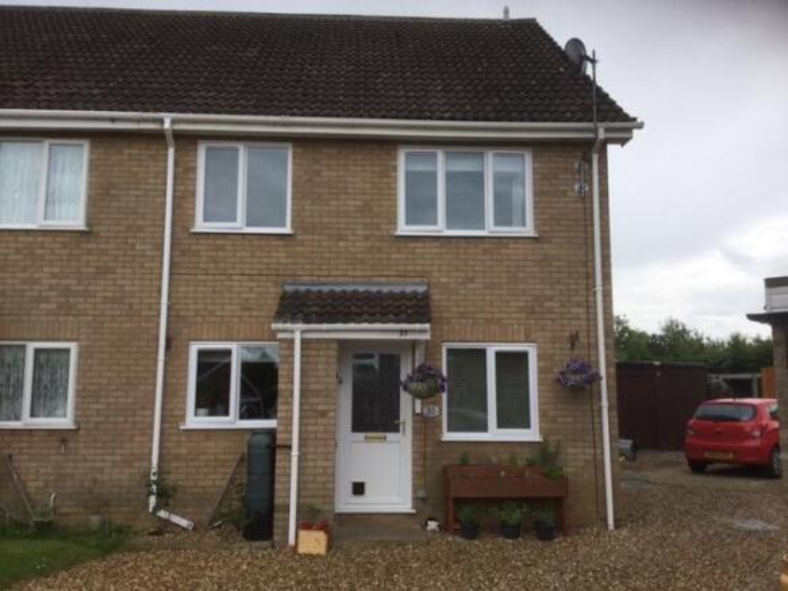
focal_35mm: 31
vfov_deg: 45.4
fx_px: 706
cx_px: 394
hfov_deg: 58.4
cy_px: 296
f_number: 2.4
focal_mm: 3.3
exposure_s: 1/608
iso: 25
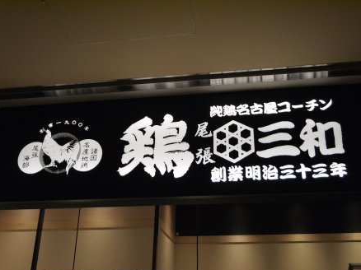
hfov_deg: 43.9
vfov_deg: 33.6
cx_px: 183
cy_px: 137
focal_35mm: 43
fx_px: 448
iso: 200
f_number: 4.6
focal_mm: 21
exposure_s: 1/60
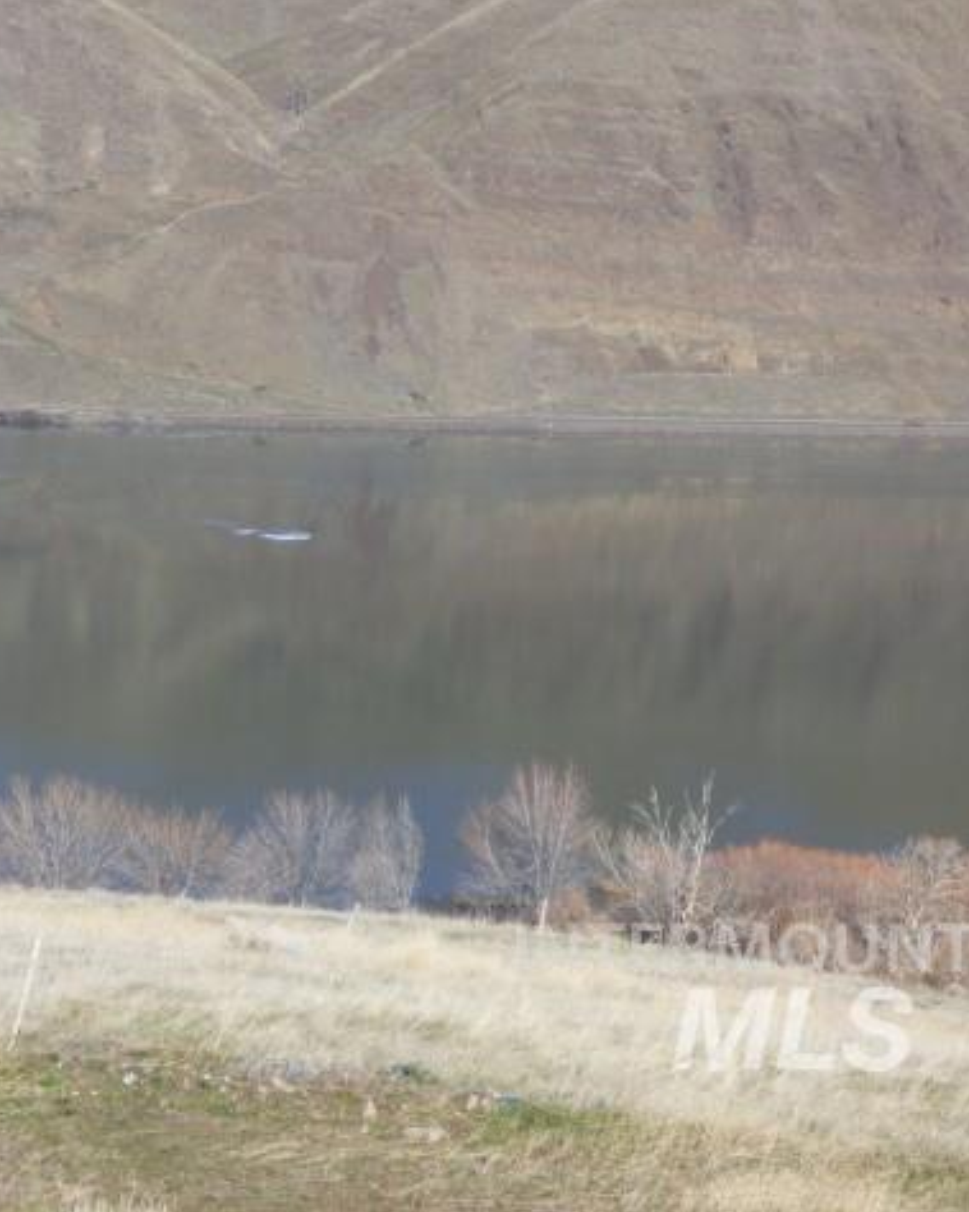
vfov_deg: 21.0
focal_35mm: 91
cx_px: 286
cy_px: 601
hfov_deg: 16.8
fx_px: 3263
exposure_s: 1/640
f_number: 4.2
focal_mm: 11.76
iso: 100
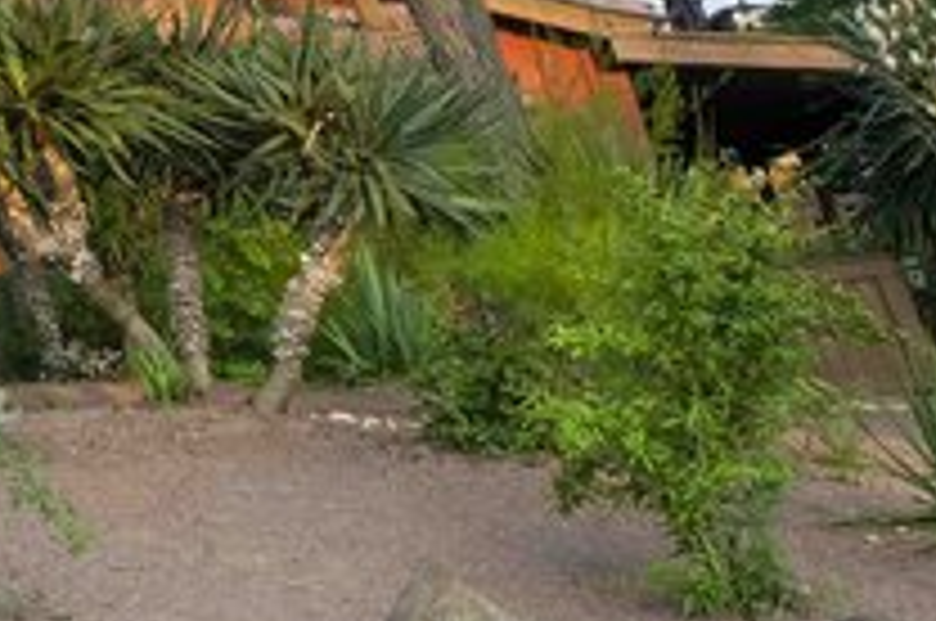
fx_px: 1687
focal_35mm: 65
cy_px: -392
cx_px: -639
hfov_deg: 22.3
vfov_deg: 17.9
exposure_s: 1/500
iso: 500
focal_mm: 15
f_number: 6.3
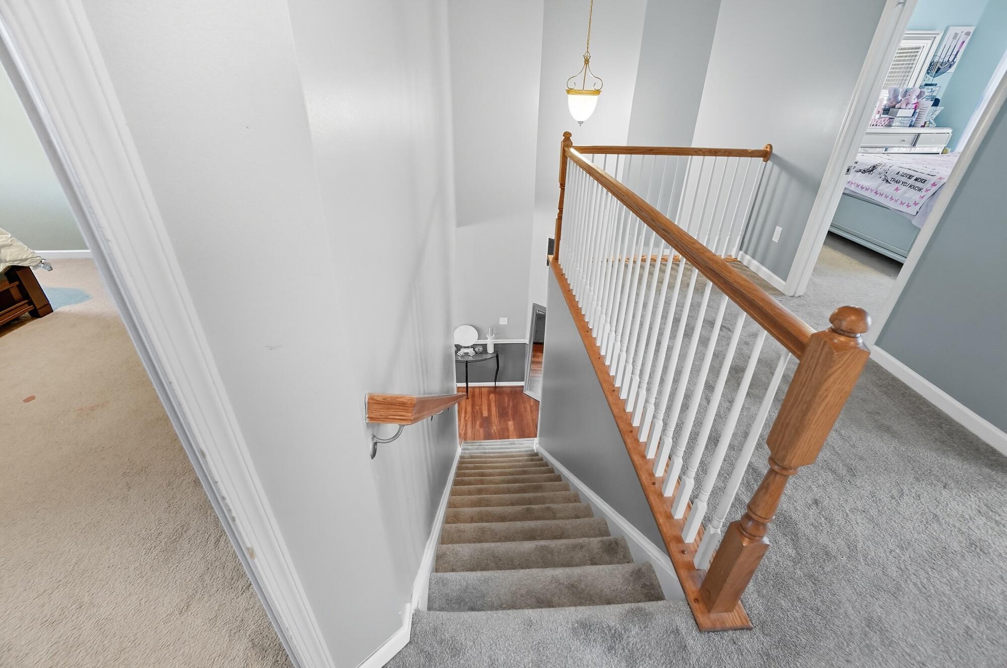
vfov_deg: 77.2
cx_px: 504
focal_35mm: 15
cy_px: 334
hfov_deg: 100.5
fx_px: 419
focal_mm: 10
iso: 125
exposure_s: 1/30
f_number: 4
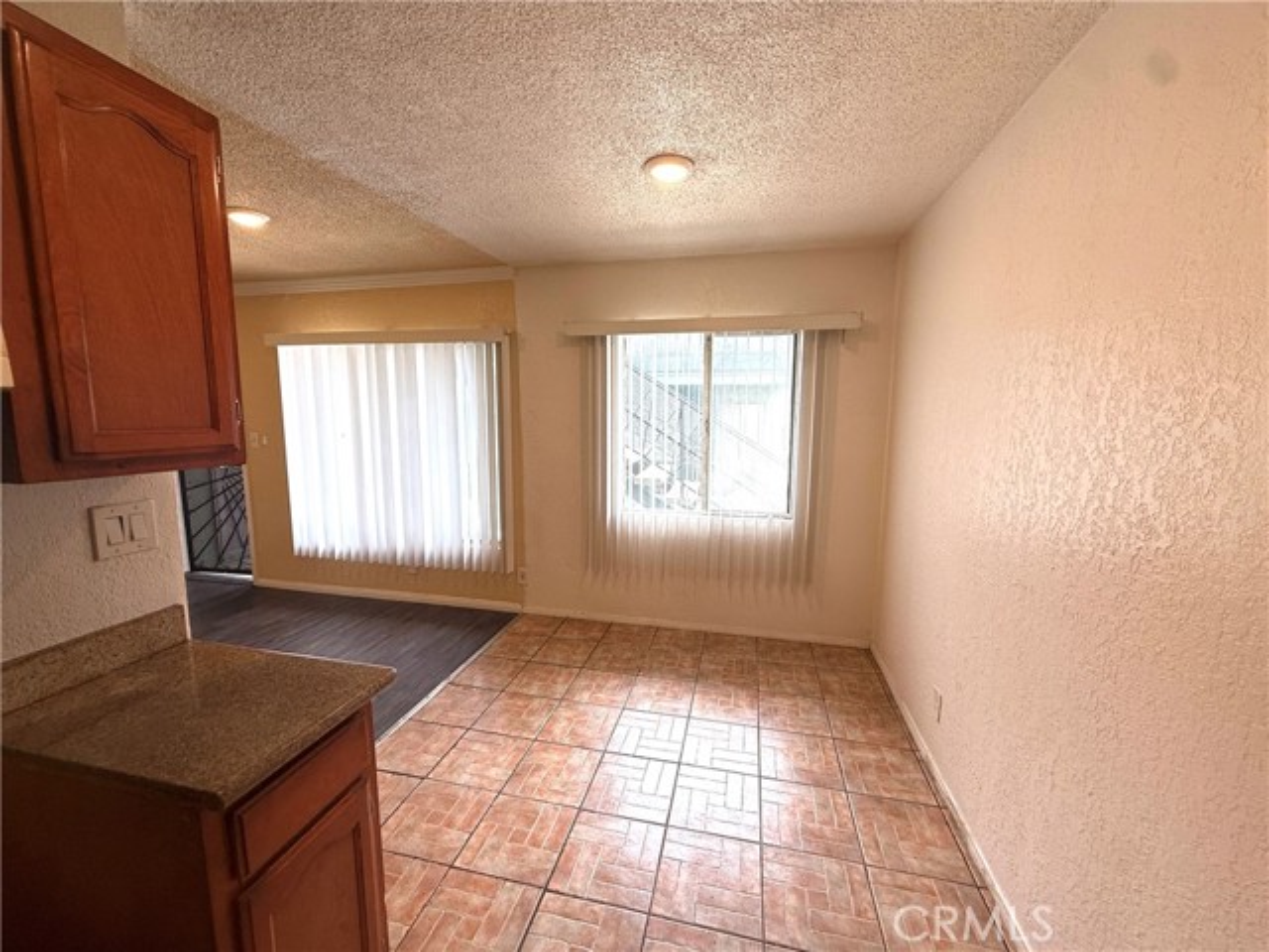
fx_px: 513
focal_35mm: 14
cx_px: 634
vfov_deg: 85.7
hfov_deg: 102.1
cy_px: 476
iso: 50
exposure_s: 1/120
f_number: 2.2
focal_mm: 2.22
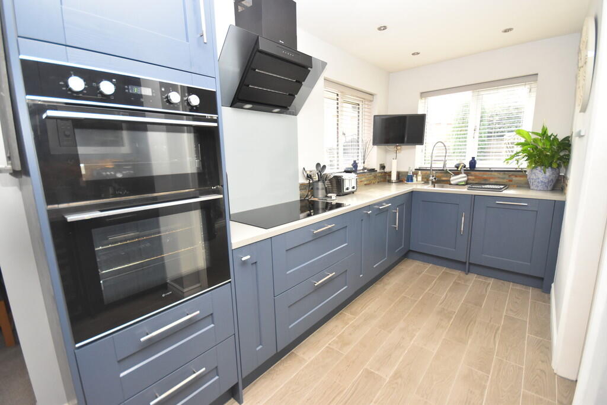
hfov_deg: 100.4
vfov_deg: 77.3
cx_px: 304
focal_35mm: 15
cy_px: 202
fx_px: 253
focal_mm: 10
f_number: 4
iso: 1400
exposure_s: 1/125
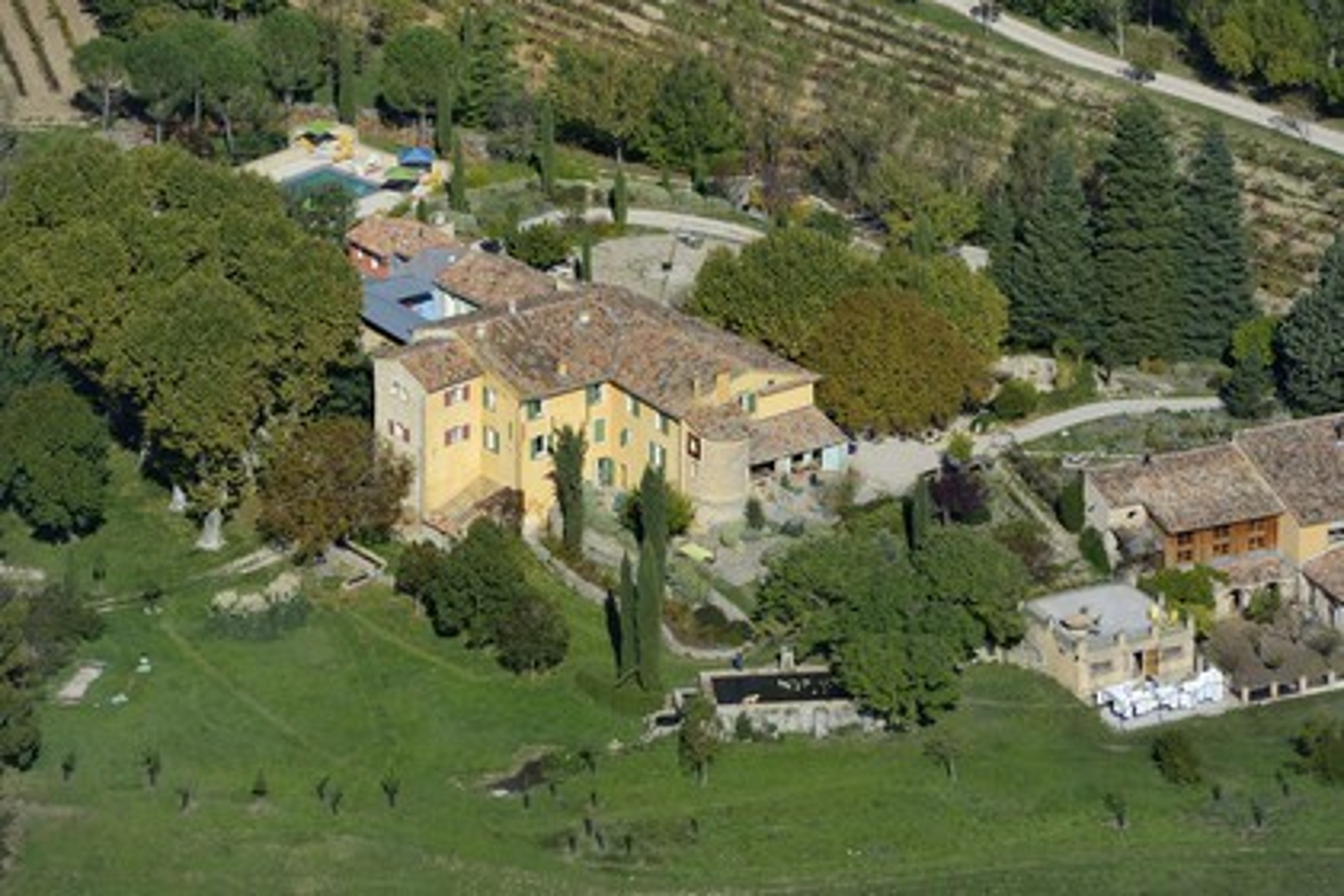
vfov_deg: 6.9
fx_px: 7466
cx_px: 672
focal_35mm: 200
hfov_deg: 10.3
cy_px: 448
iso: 800
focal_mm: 200
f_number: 8
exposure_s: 1/2000
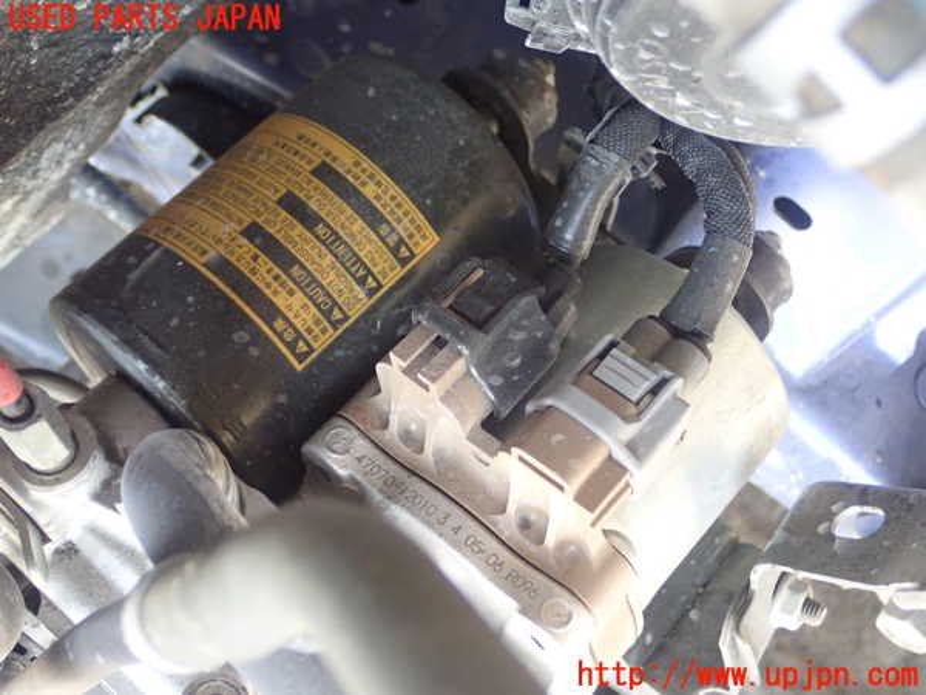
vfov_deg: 31.5
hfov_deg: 41.2
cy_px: 348
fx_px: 1231
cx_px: 463
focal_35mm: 46
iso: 800
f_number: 3.1
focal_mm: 8.41
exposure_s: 1/15
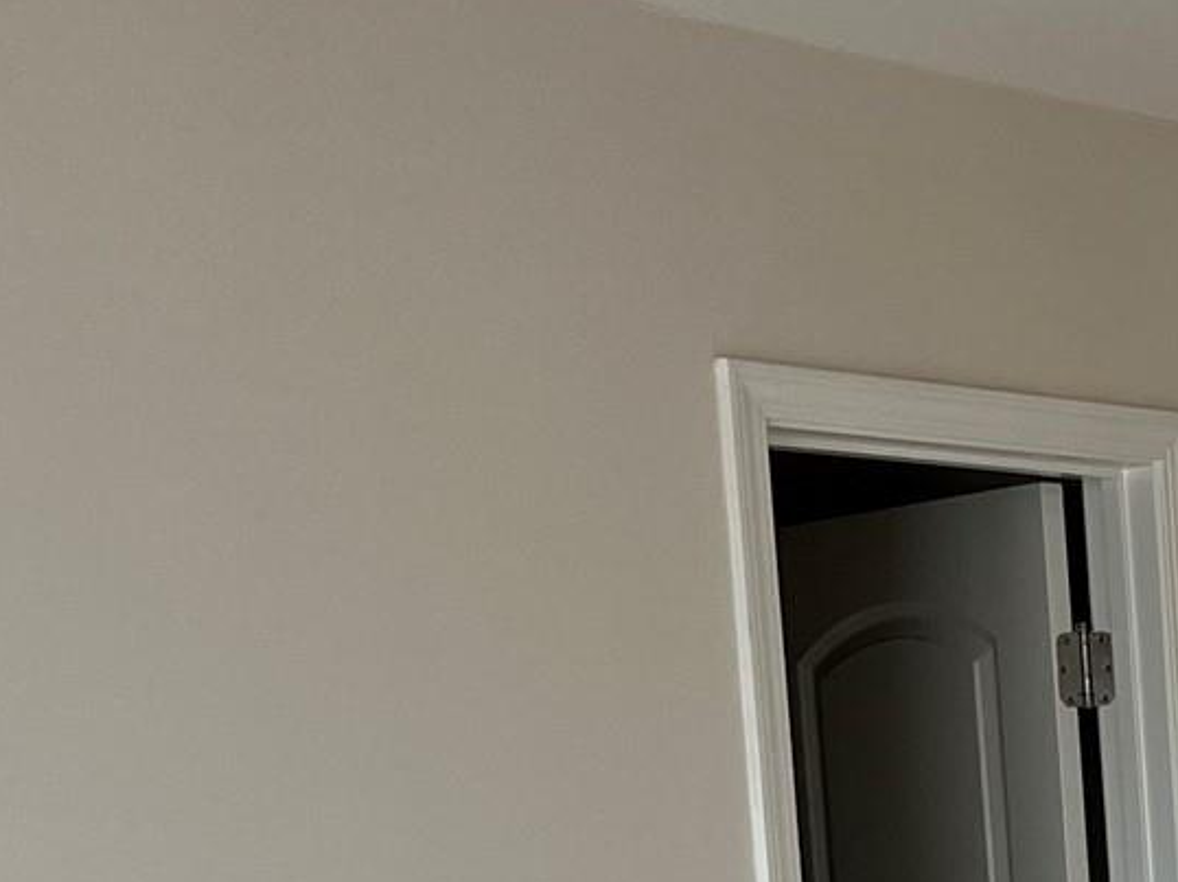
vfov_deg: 13.9
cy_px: 1348
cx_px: 1428
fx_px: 3368
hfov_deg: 18.7
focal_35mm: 99
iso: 125
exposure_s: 1/120
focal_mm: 5.1
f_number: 1.6
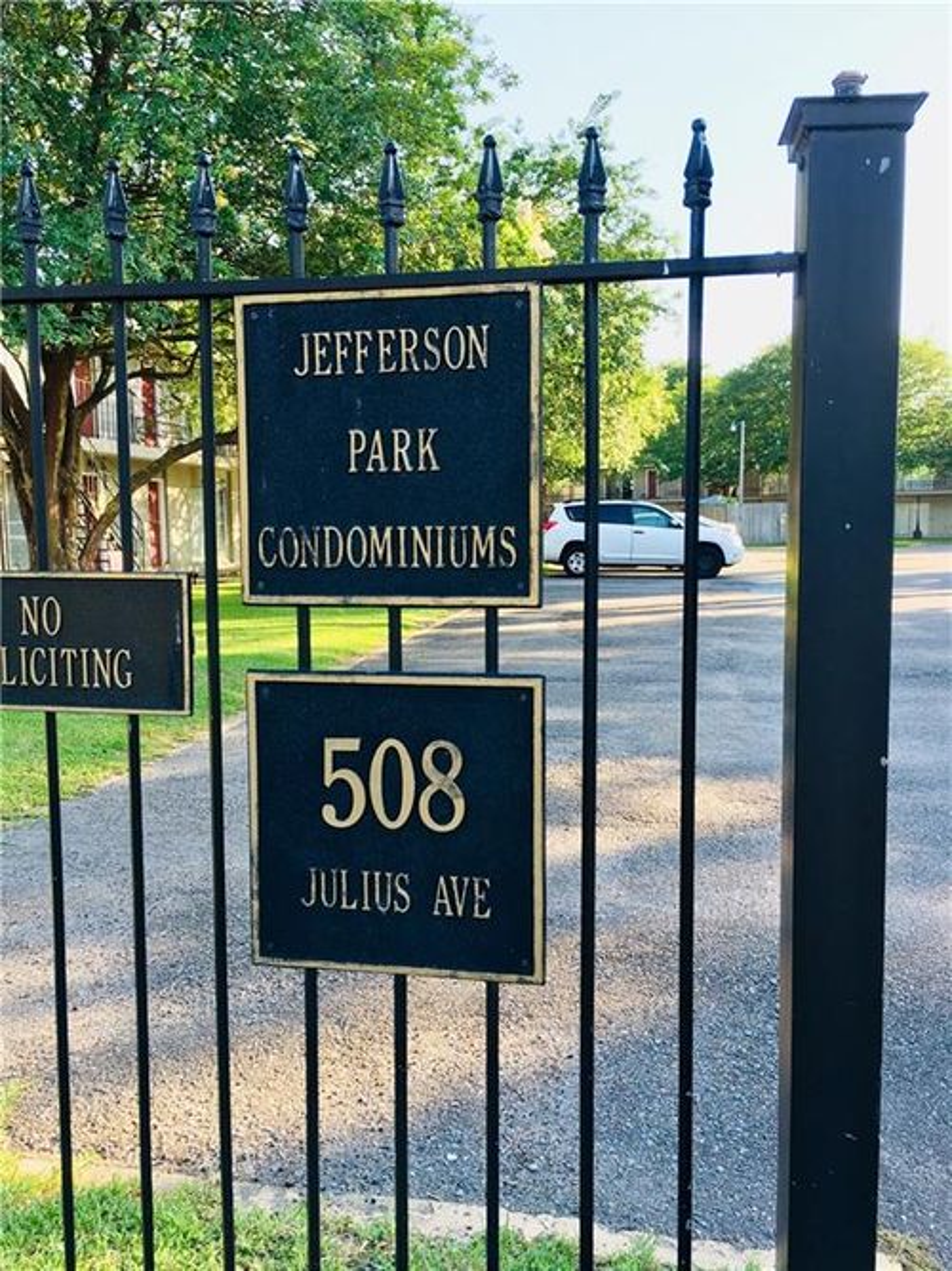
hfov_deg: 48.2
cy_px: 636
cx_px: 476
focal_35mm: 29
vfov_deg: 61.7
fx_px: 1064
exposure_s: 1/173
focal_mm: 4.15
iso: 25
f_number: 2.2
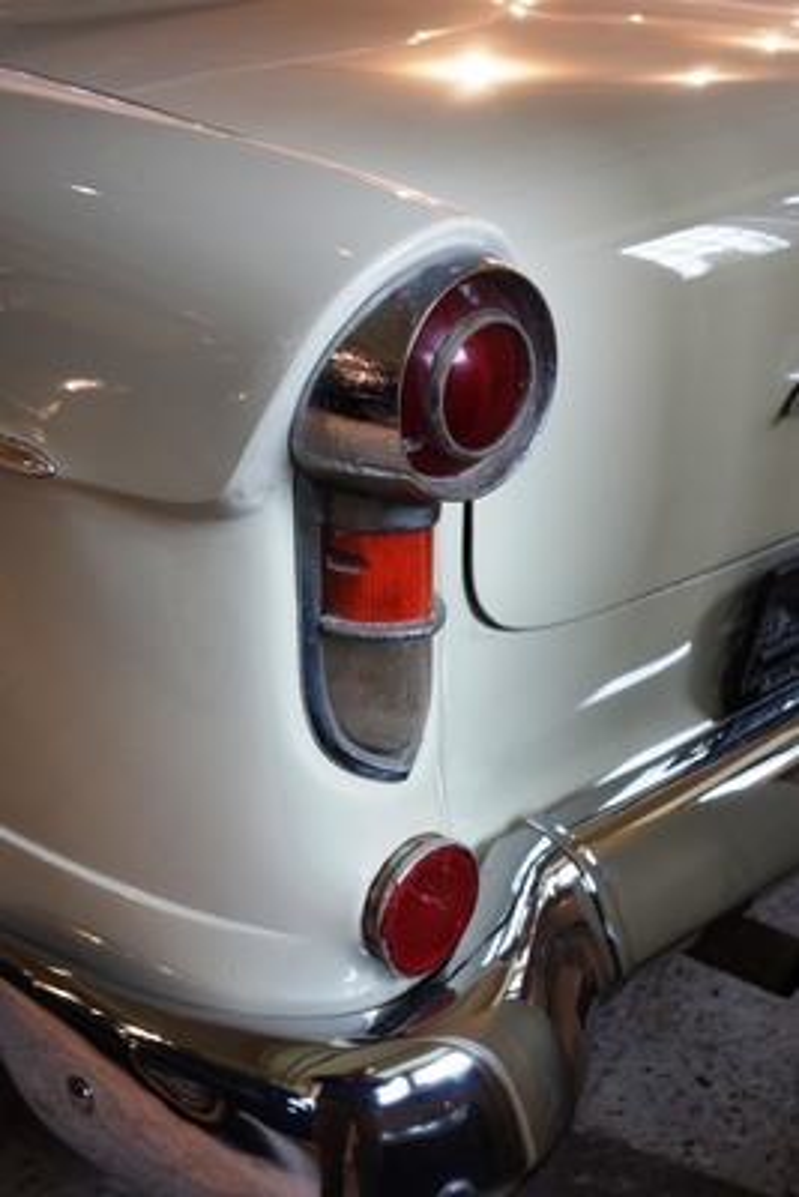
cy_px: 598
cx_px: 400
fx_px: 1463
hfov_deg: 30.5
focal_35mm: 44
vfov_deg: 44.5
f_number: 3.2
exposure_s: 1/50
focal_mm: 16.39
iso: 125
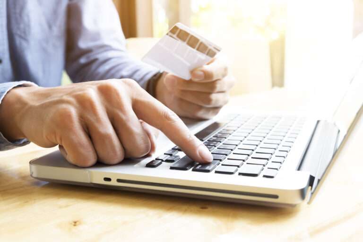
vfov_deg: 31.2
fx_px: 434
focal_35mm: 43
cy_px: 121
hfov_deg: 45.4
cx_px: 182
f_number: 4.5
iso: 400
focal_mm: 28.9
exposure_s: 1/60
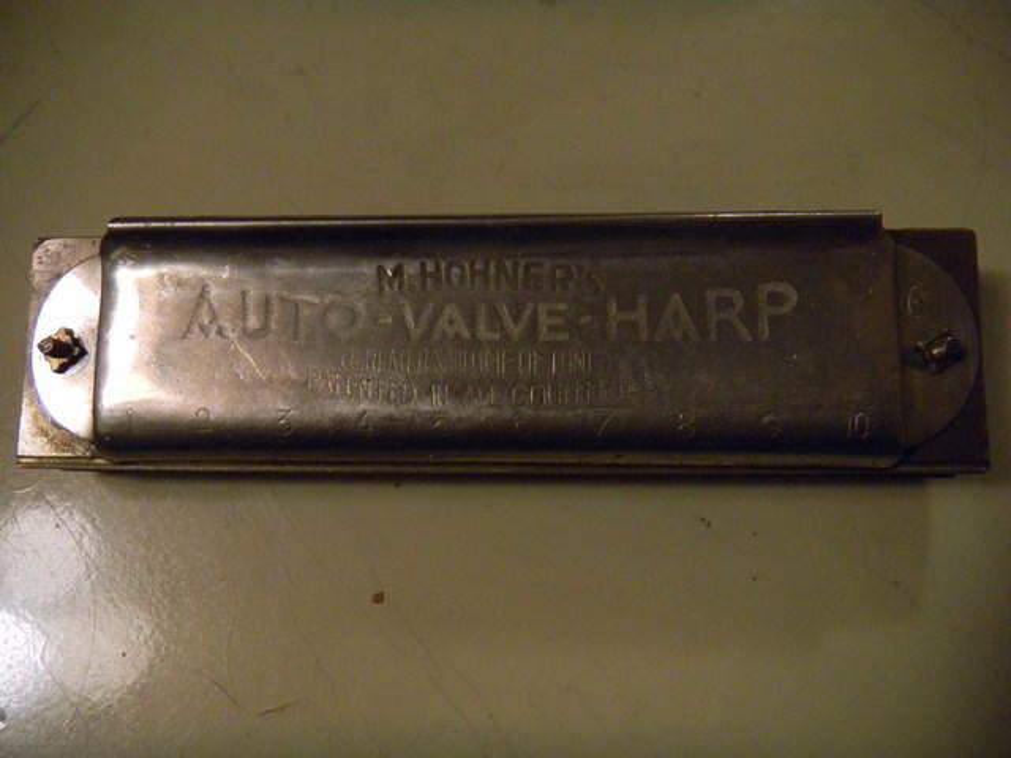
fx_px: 847
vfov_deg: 48.2
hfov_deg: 61.7
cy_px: 379
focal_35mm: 29
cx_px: 506
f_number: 3.9
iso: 400
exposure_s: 1/37.2
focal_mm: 5.3
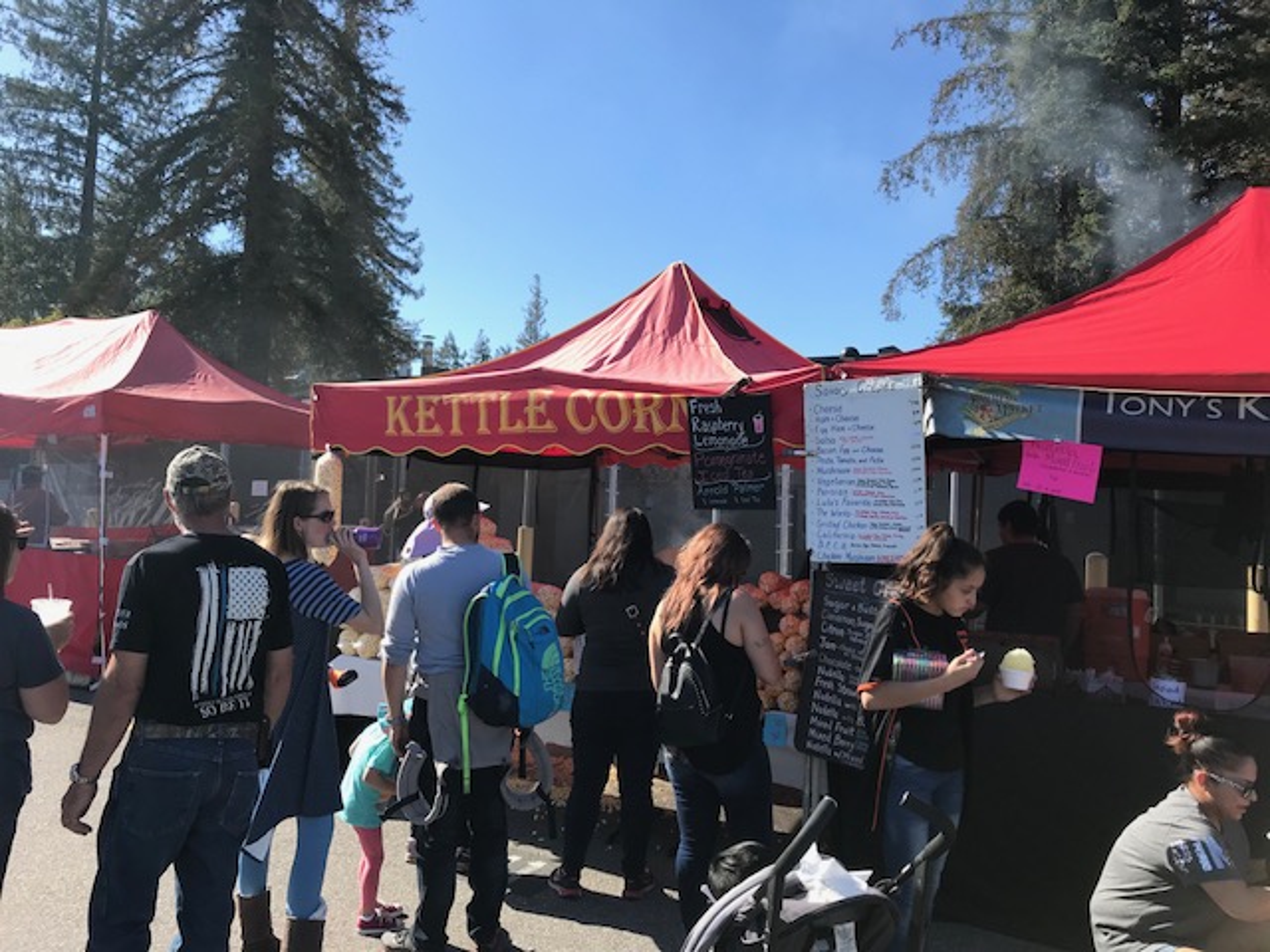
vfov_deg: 49.7
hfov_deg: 63.4
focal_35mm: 28
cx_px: 635
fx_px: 1027
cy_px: 476
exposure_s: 1/1126
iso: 20
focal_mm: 3.99
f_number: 1.8
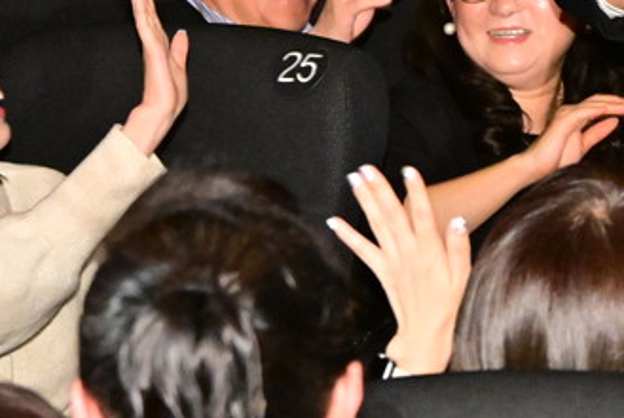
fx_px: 5534
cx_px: 835
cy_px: -147
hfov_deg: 6.4
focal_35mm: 319
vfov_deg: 4.3
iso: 6400
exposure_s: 1/200
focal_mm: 70
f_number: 6
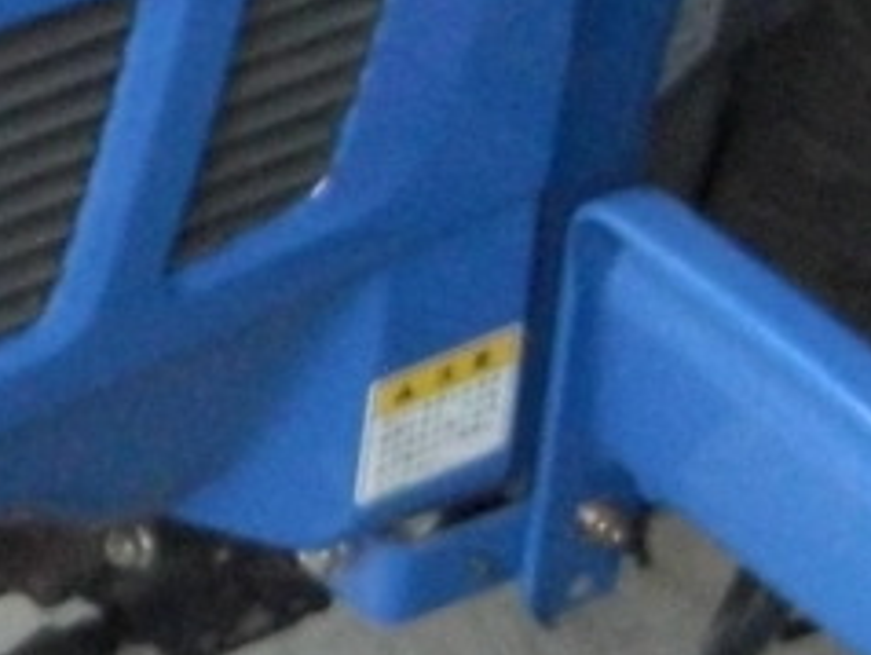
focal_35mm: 188
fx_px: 4735
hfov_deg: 10.4
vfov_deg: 7.9
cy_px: 461
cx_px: -22
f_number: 2.6
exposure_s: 1/125
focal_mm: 4.9
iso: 400
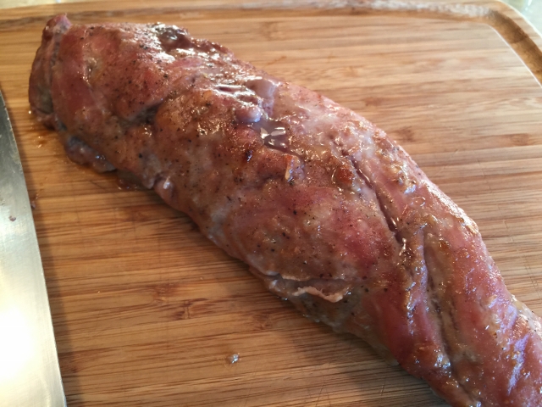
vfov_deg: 48.2
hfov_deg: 61.7
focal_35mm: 29
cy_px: 204
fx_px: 454
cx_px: 271
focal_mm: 4.15
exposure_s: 1/15
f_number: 2.2
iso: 40
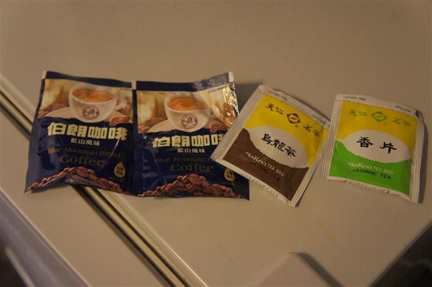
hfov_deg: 43.6
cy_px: 144
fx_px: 540
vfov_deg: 29.8
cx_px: 216
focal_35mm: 45
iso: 1600
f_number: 4.5
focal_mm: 30
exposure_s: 1/40
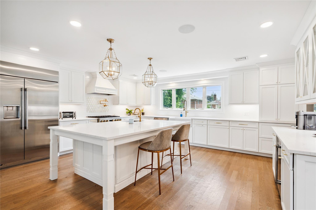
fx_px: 140
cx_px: 158
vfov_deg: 73.7
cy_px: 105
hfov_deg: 96.7
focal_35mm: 16
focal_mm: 16
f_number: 6.3
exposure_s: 1/80
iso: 320
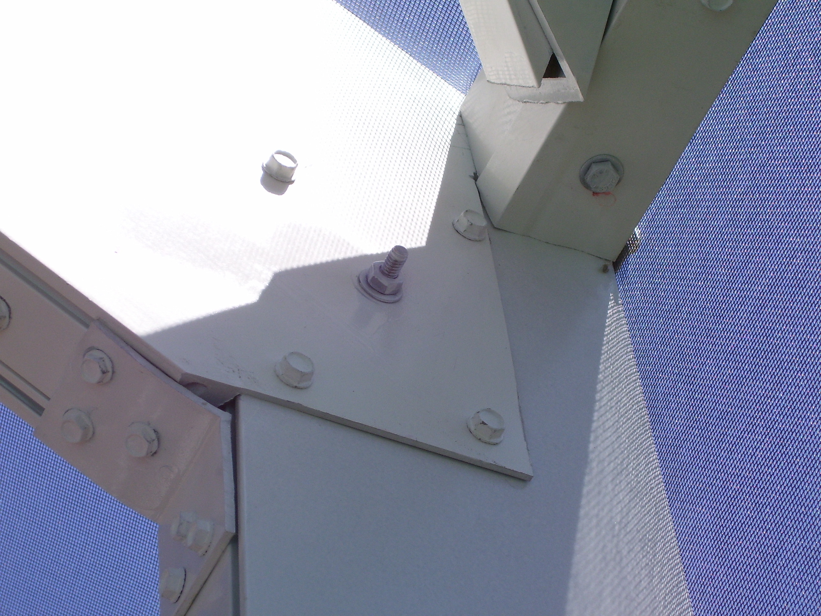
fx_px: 2419
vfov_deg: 14.5
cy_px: 308
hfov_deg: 19.3
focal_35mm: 102
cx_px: 410
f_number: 4.6
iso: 80
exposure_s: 1/500
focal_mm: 16.8
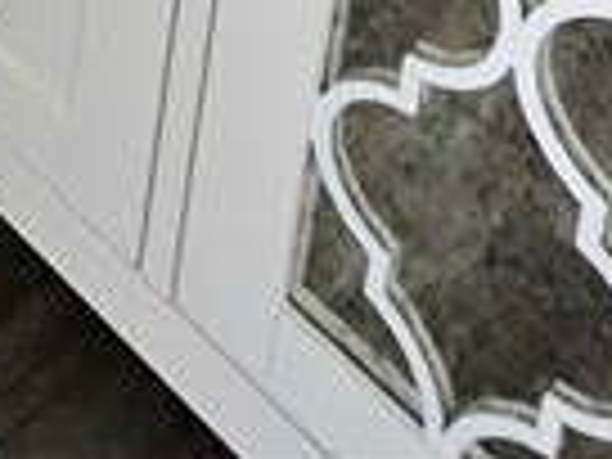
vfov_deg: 8.7
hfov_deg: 16.6
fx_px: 1733
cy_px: -1264
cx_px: -495
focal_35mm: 98
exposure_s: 1/30
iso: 400
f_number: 2.2
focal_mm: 1.74
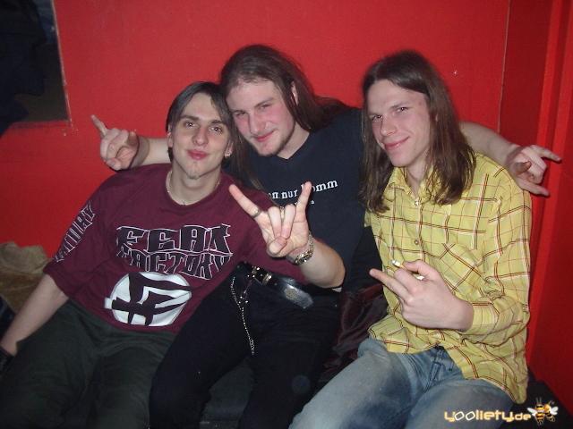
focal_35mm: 38
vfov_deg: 37.7
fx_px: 629
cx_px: 286
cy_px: 214
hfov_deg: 49.0
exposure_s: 1/60
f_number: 2.6
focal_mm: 5.8
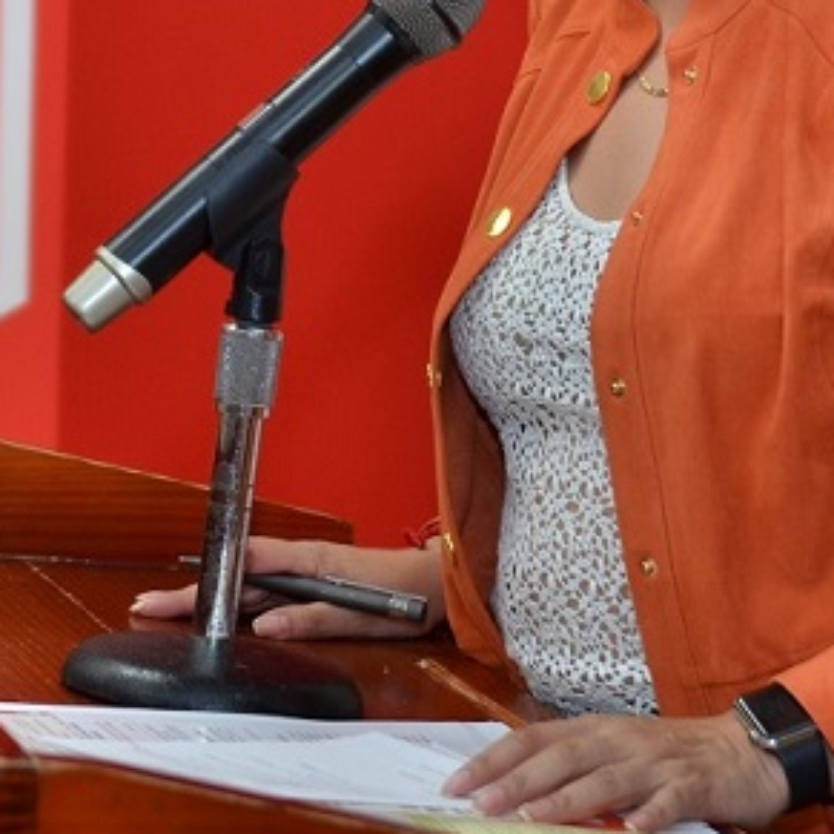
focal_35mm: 194
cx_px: -54
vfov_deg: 8.9
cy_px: -50
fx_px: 5300
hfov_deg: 8.9
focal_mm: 45
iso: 320
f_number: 3.5
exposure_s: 1/125
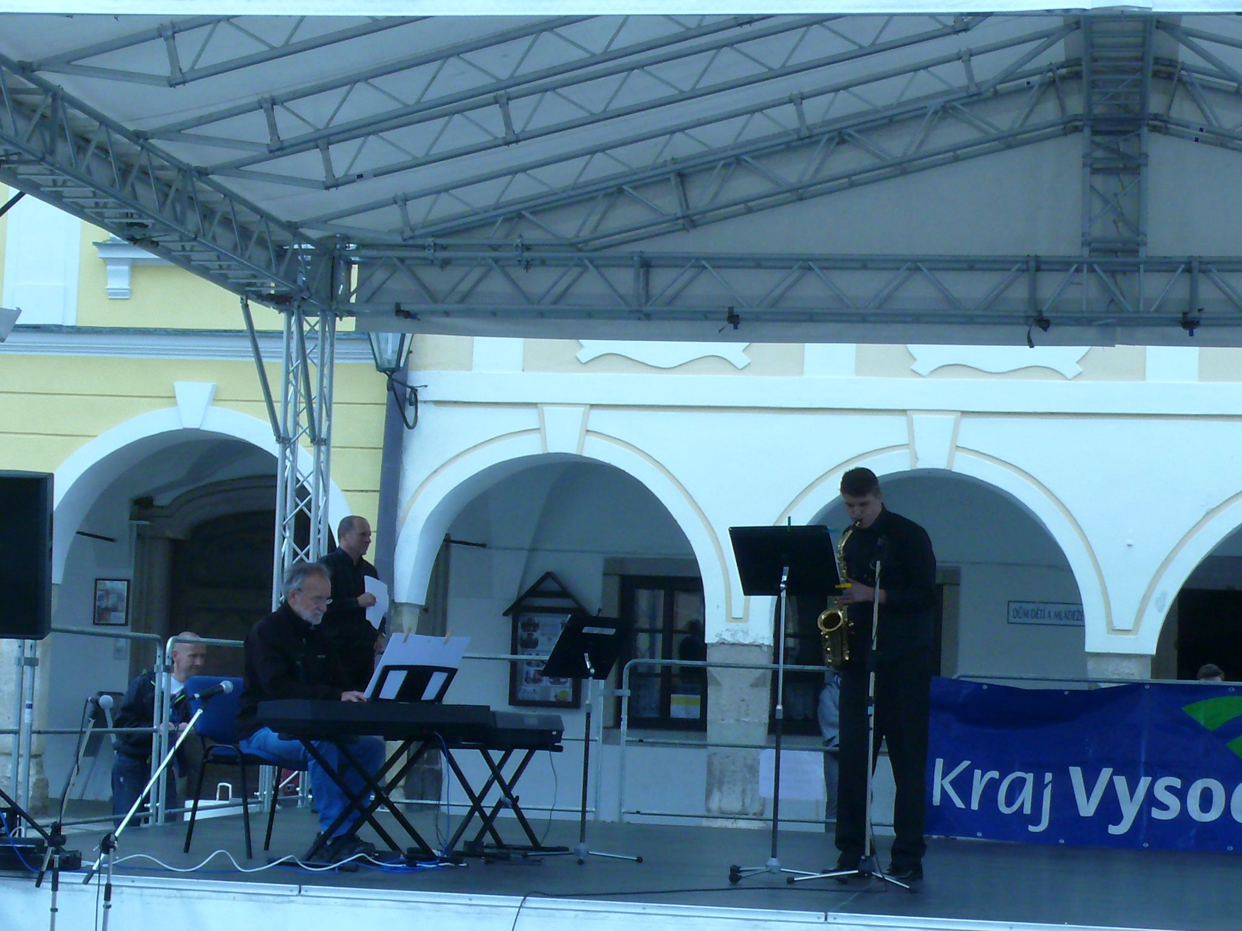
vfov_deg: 18.4
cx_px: 621
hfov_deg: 24.4
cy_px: 466
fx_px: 2870
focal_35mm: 80
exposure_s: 1/125
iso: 200
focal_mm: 11.7
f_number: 10
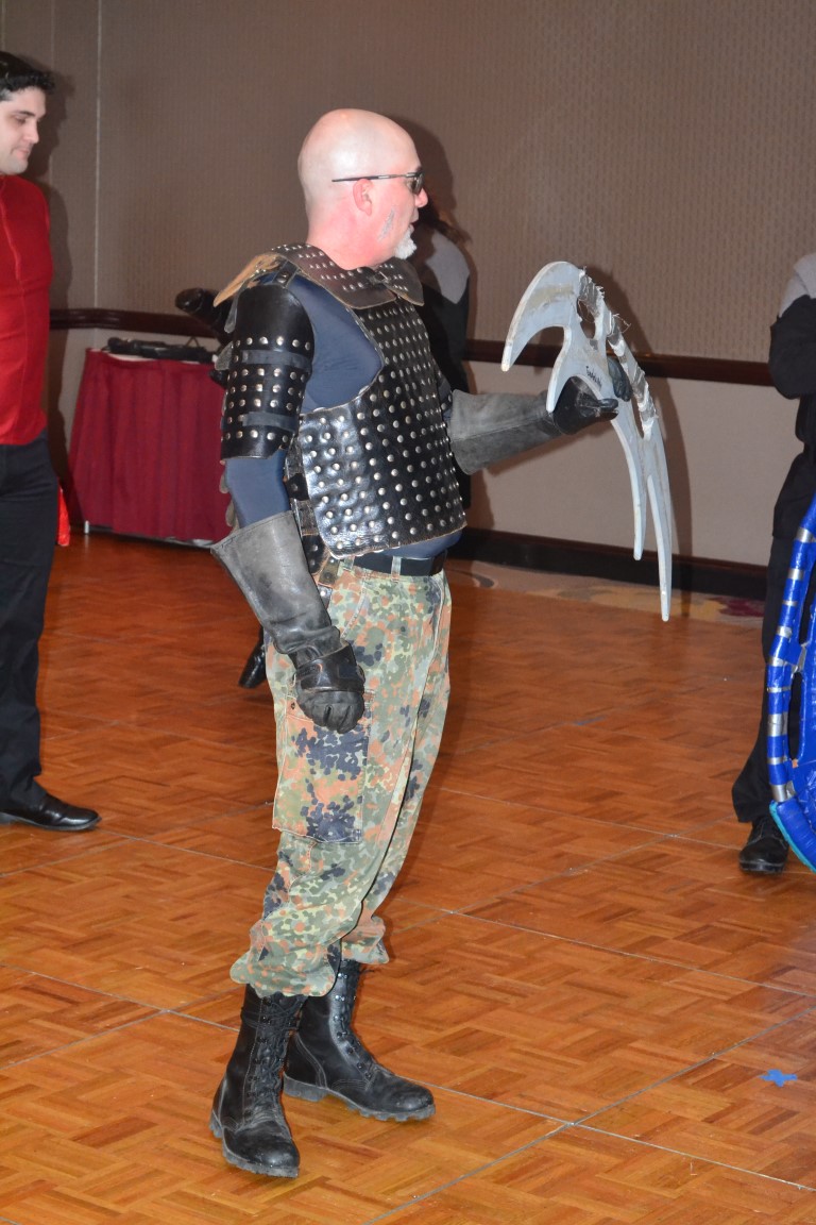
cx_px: 408
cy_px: 612
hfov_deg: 18.2
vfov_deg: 27.0
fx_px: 2550
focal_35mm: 75
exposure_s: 1/60
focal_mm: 50
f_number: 7.1
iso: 3200
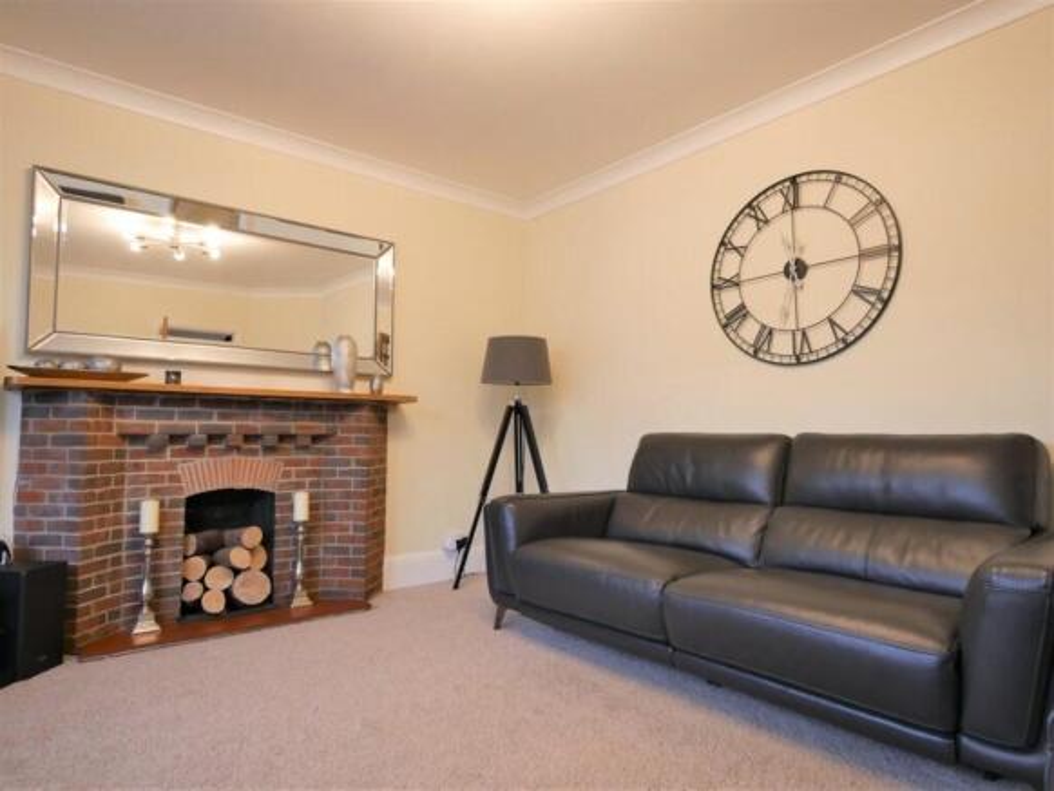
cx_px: 527
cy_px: 396
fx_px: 609
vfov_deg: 66.0
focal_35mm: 20
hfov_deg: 81.7
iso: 640
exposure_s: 1/60
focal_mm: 10
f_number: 4
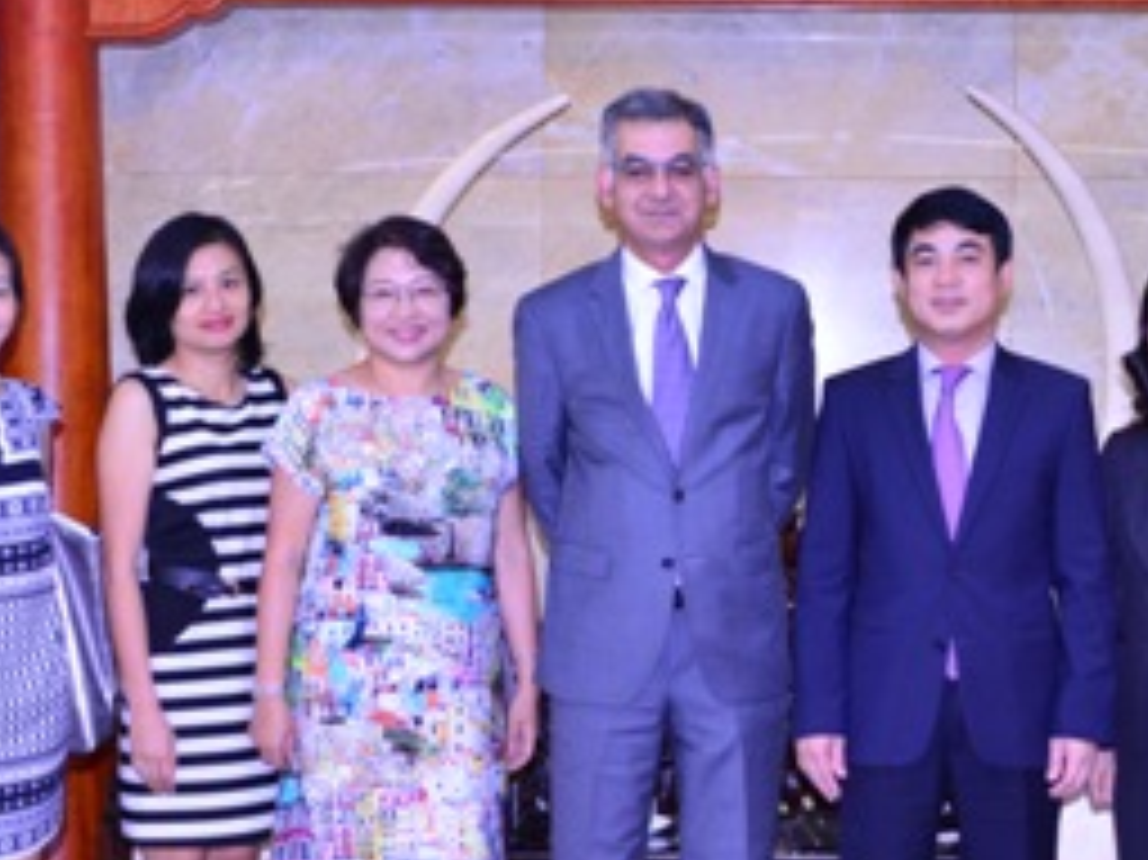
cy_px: 540
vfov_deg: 18.6
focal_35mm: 79
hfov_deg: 24.6
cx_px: 779
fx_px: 2619
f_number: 6.3
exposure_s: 1/125
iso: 1600
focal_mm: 38
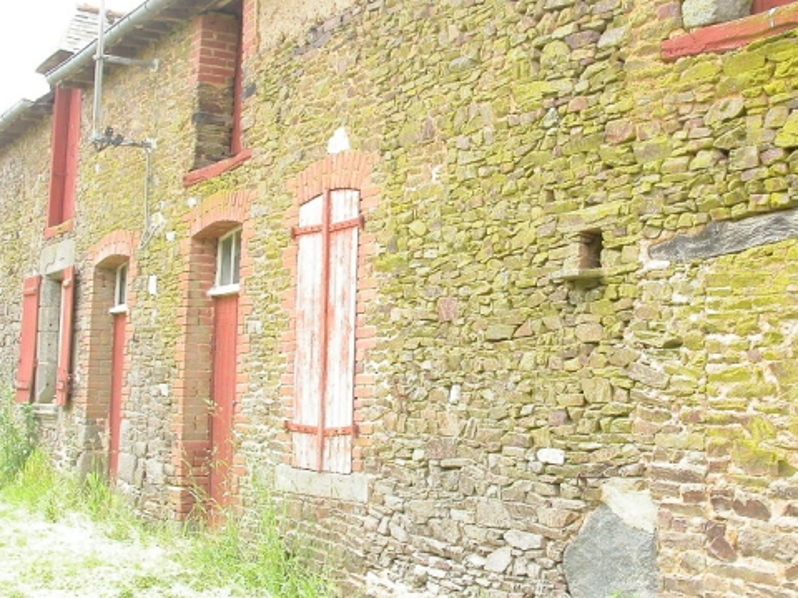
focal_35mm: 54
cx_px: 484
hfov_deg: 35.4
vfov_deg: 27.0
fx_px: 1245
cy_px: 241
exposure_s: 1/124
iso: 100
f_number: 4.2
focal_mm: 7.85
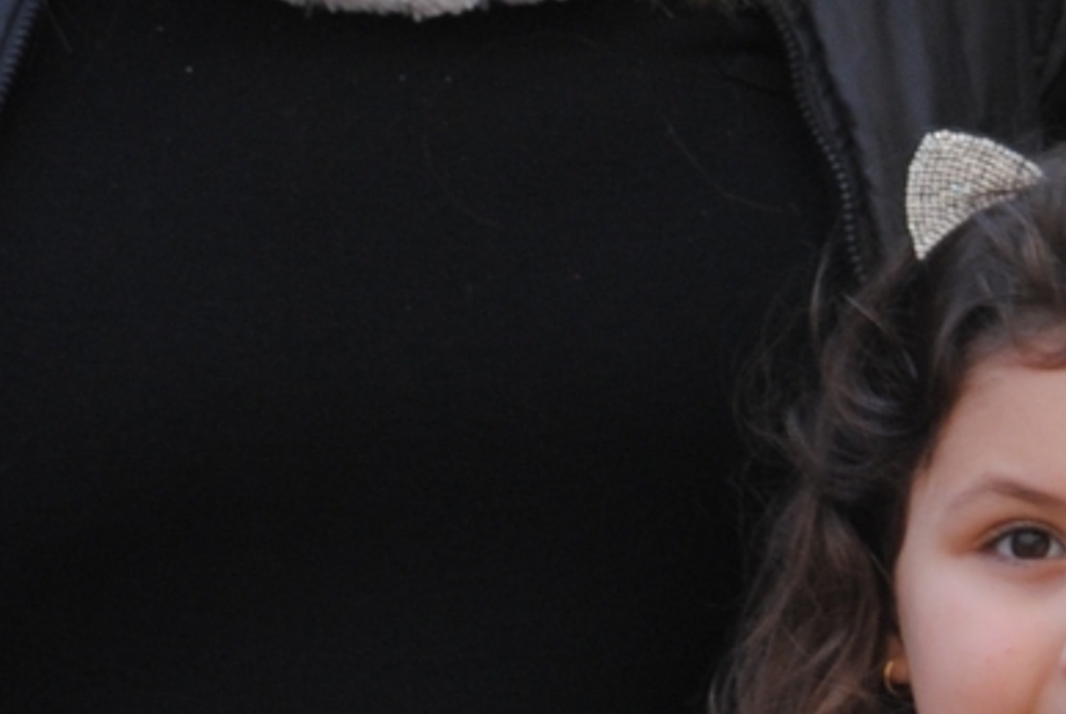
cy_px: 84
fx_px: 7500
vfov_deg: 5.4
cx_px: 752
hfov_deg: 8.1
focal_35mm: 253
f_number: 5.6
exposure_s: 1/125
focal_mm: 34
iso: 200
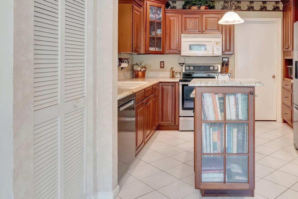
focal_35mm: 31
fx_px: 257
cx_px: 215
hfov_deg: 57.9
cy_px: 63
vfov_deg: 41.7
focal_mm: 12
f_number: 8
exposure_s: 1/20
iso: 2500
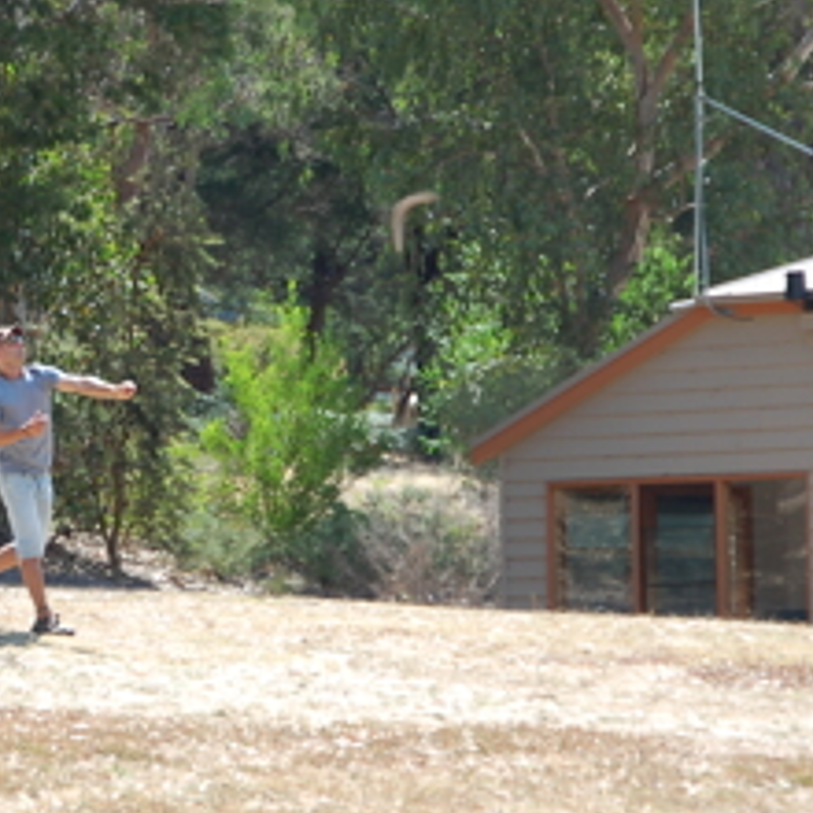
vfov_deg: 6.0
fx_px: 7785
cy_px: 381
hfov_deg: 6.0
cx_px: 48
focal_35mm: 293
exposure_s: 1/250
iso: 200
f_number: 5.6
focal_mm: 92
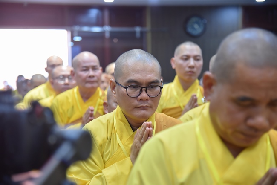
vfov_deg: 16.7
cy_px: 92
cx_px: 138
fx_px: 631
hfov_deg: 24.8
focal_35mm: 82
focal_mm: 82
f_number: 4
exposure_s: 1/100
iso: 1600
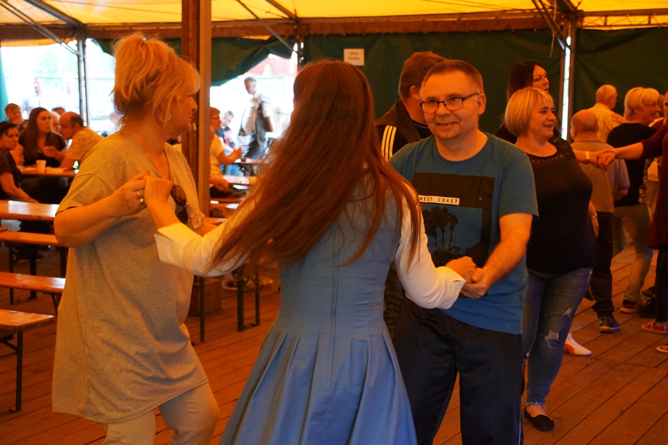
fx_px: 1113
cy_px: 222
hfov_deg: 33.4
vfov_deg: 22.6
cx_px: 334
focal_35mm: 60
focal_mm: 40
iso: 3200
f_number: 4.5
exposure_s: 1/125
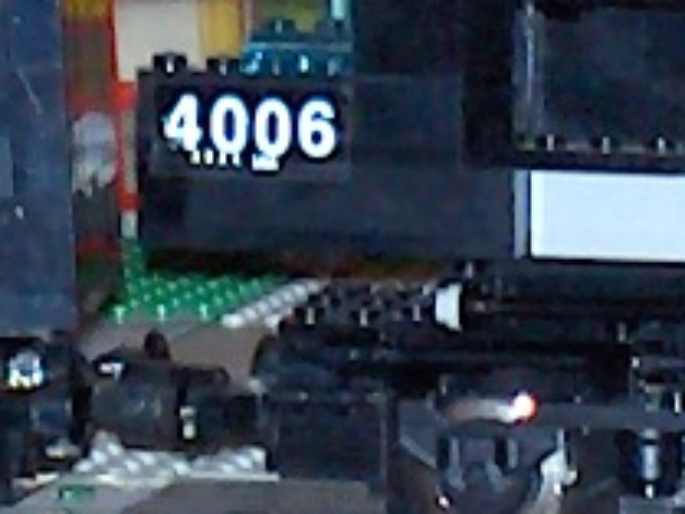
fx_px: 2020
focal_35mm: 102
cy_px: 278
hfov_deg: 19.2
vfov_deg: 14.5
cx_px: 275
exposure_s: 1/60
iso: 100
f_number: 2.8
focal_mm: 6.11
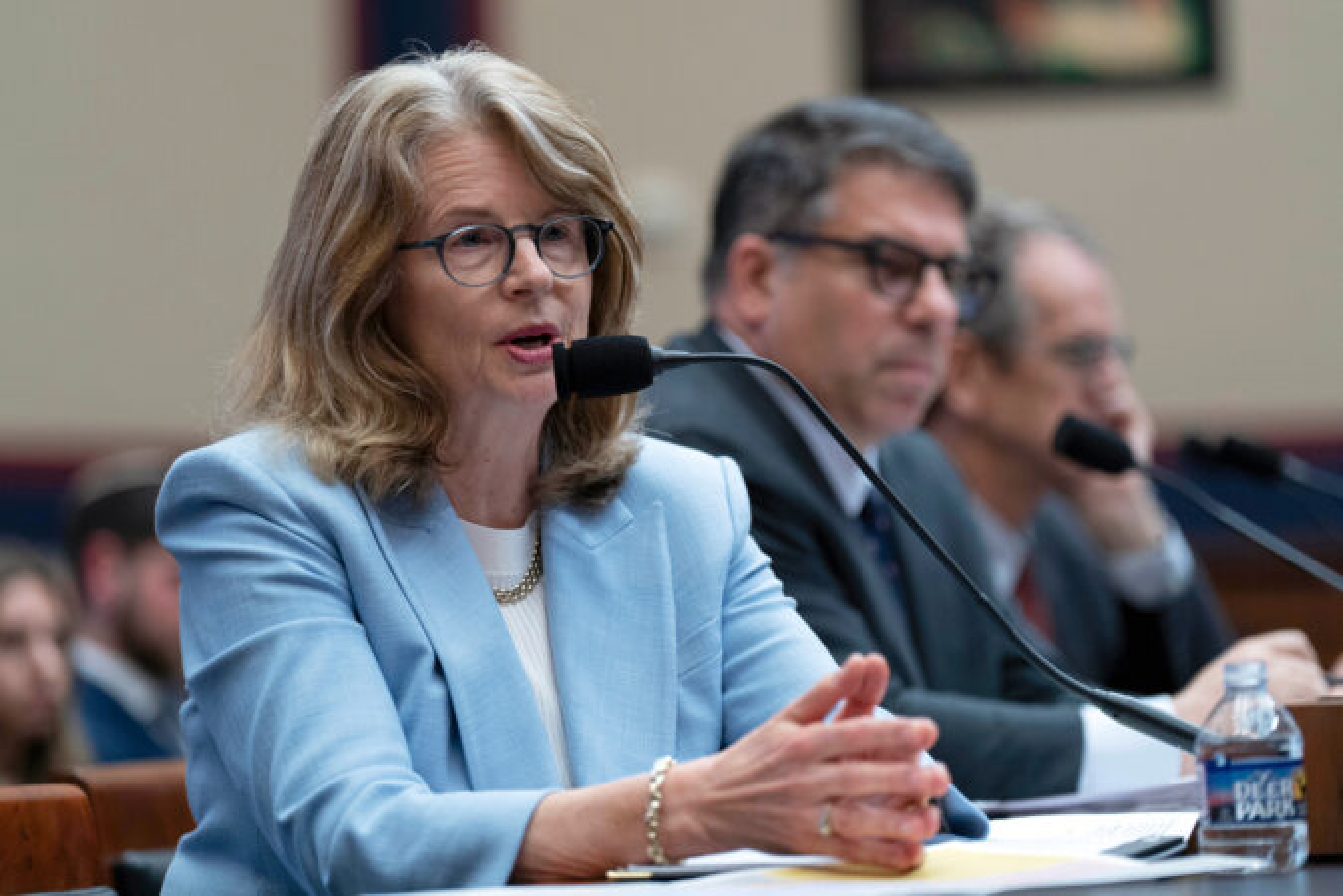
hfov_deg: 13.6
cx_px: 672
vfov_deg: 9.1
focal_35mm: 151
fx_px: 5633
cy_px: 448
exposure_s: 1/500
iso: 2000
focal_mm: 151
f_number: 2.8
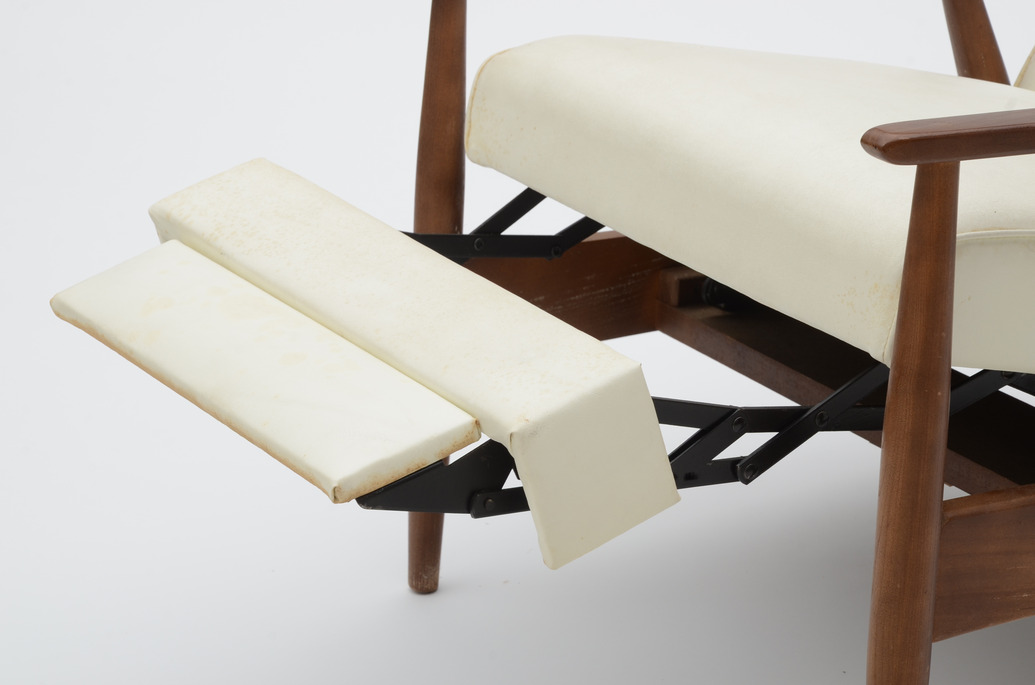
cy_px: 342
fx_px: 3443
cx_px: 518
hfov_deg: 17.1
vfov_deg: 11.4
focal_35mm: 120
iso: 200
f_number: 10
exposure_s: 1/125
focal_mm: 80
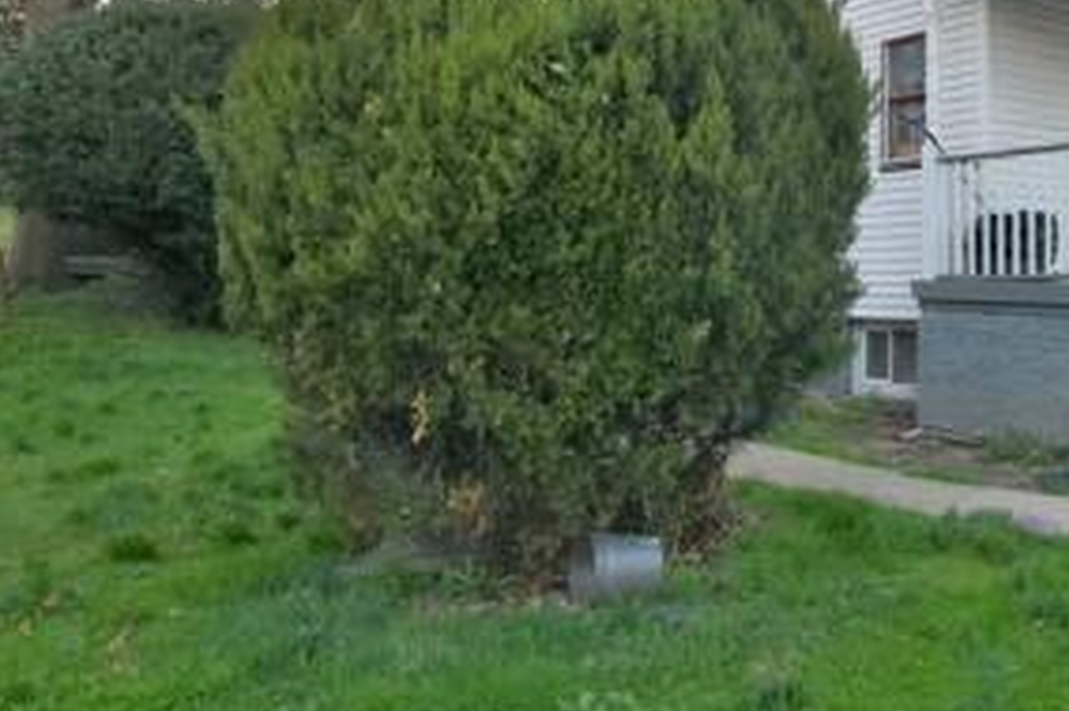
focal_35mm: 38
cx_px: 892
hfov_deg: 47.3
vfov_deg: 34.1
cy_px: 154
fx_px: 1128
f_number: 5
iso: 200
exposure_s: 1/100
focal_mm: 10
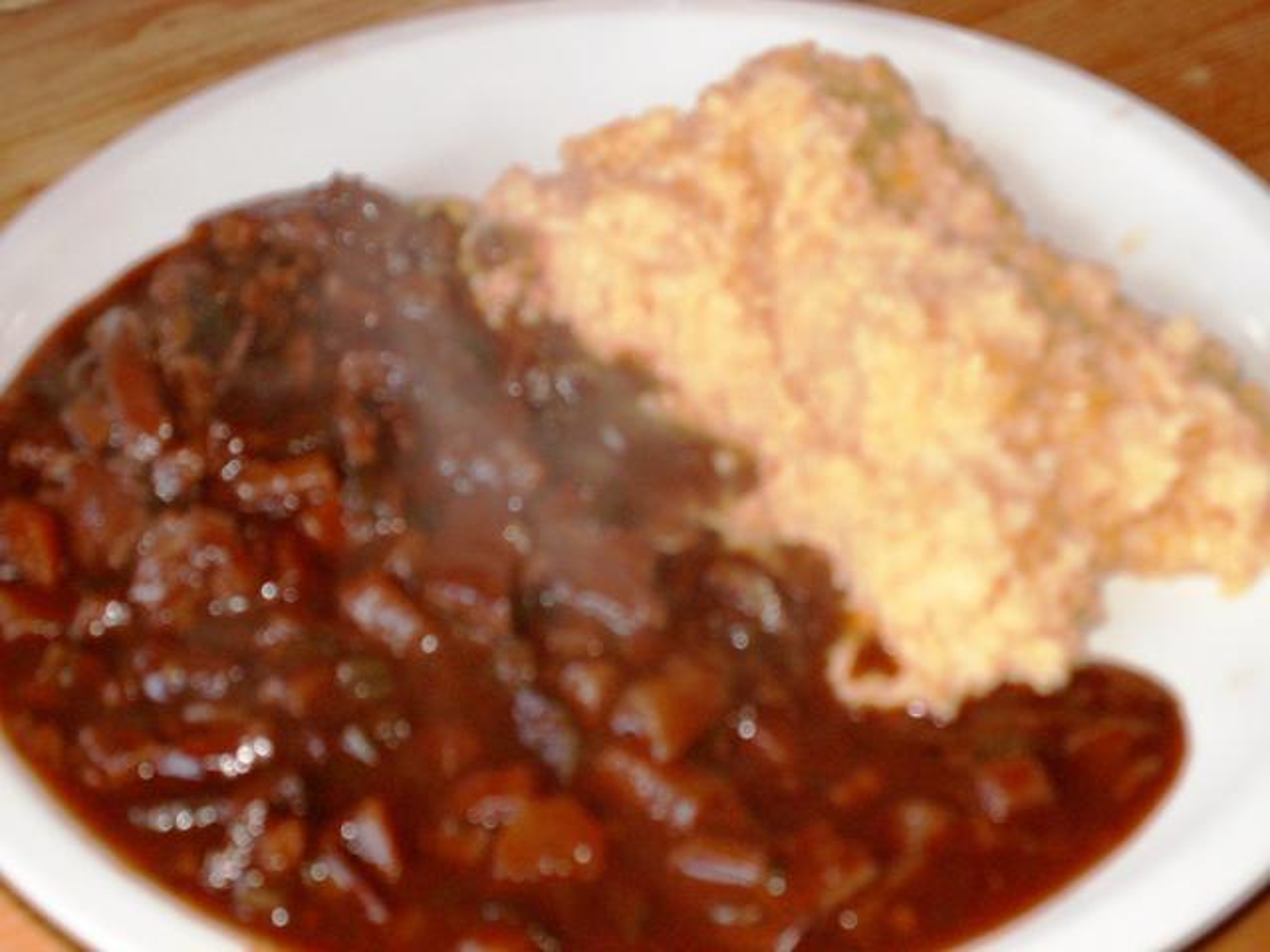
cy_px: 476
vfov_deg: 22.9
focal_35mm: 64
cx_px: 635
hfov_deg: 30.3
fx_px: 2348
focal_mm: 10.72
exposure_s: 1/40
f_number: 3.2
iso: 160
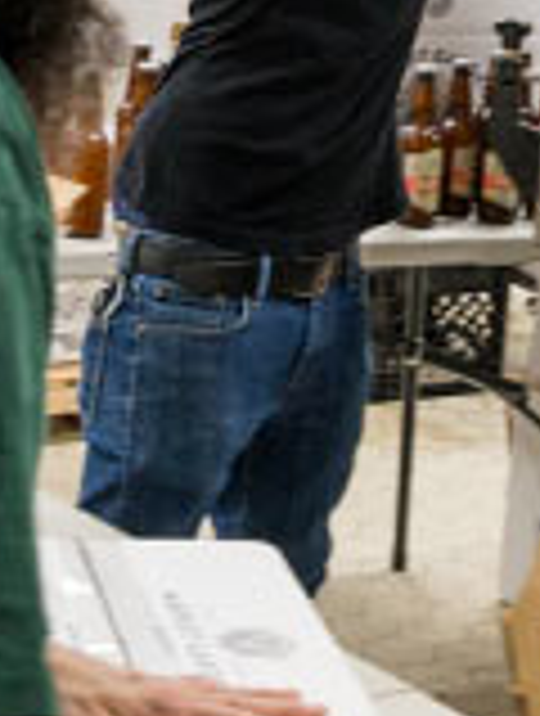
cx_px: 729
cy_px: 101
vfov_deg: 18.4
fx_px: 2175
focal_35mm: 105
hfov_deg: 13.6
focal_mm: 30
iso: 1250
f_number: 6.7
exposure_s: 1/90
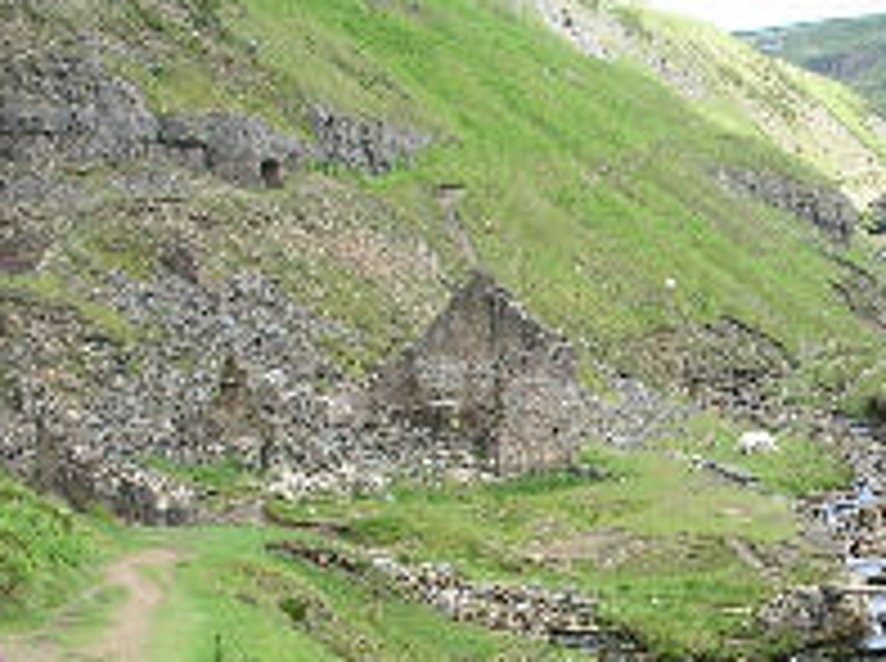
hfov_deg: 21.8
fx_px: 2274
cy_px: 619
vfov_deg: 16.3
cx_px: 688
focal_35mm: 89
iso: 50
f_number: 3
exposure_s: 1/170
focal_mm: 5.8
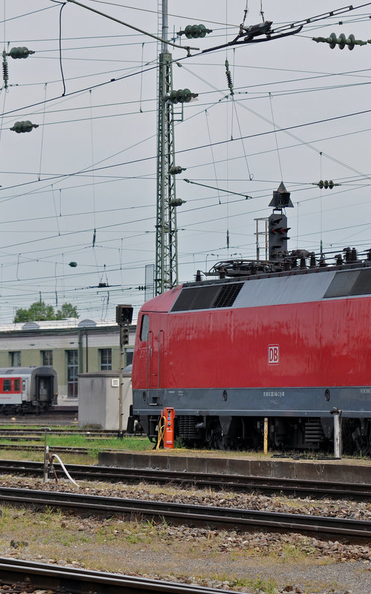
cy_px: 298
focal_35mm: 162
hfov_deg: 8.1
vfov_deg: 12.9
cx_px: 347
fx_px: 2621
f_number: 4.5
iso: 200
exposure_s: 1/1000
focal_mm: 70
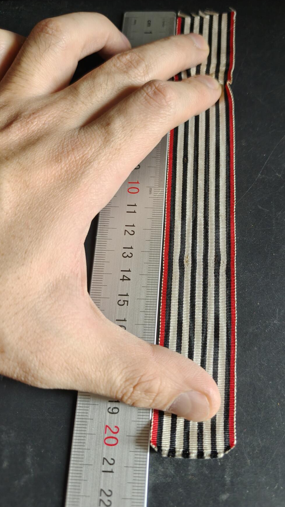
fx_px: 349
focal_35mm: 26
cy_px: 250
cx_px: 187
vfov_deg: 71.9
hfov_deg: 43.8
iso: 500
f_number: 1.6
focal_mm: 6.06
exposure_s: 1/100
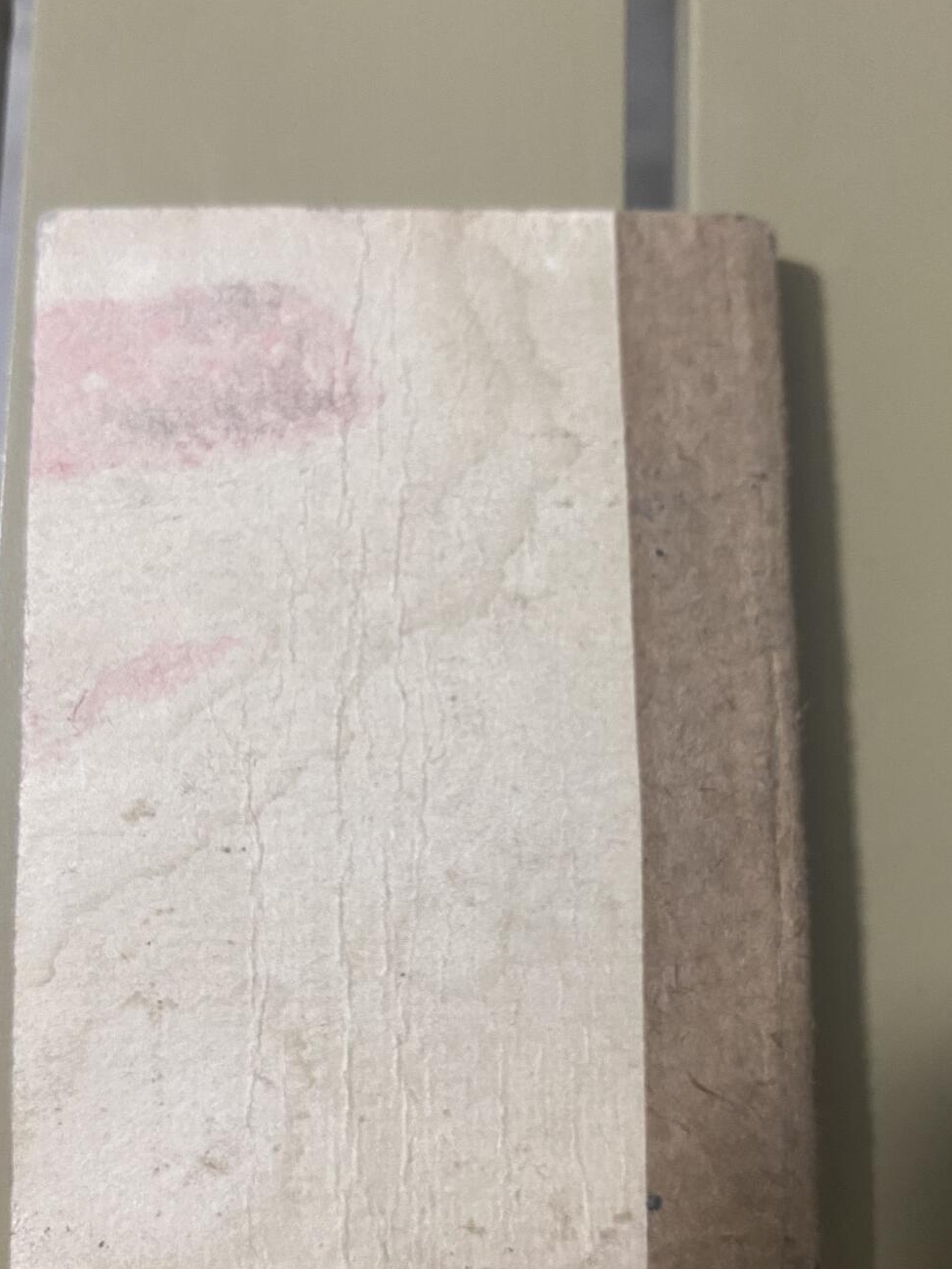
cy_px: 701
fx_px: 1320
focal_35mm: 36
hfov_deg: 39.6
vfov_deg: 51.3
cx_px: 403
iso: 200
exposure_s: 1/50
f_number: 1.8
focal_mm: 4.25
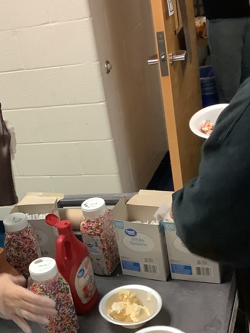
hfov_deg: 25.7
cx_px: 52
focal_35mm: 56
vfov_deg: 34.1
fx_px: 539
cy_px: 217
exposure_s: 1/60
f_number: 2.4
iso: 320
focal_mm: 3.3
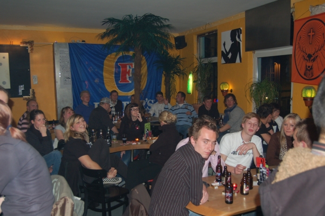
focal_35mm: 33
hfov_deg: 57.3
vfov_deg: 39.9
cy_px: 108
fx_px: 298
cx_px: 162
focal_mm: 22
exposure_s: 1/60
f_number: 3.8
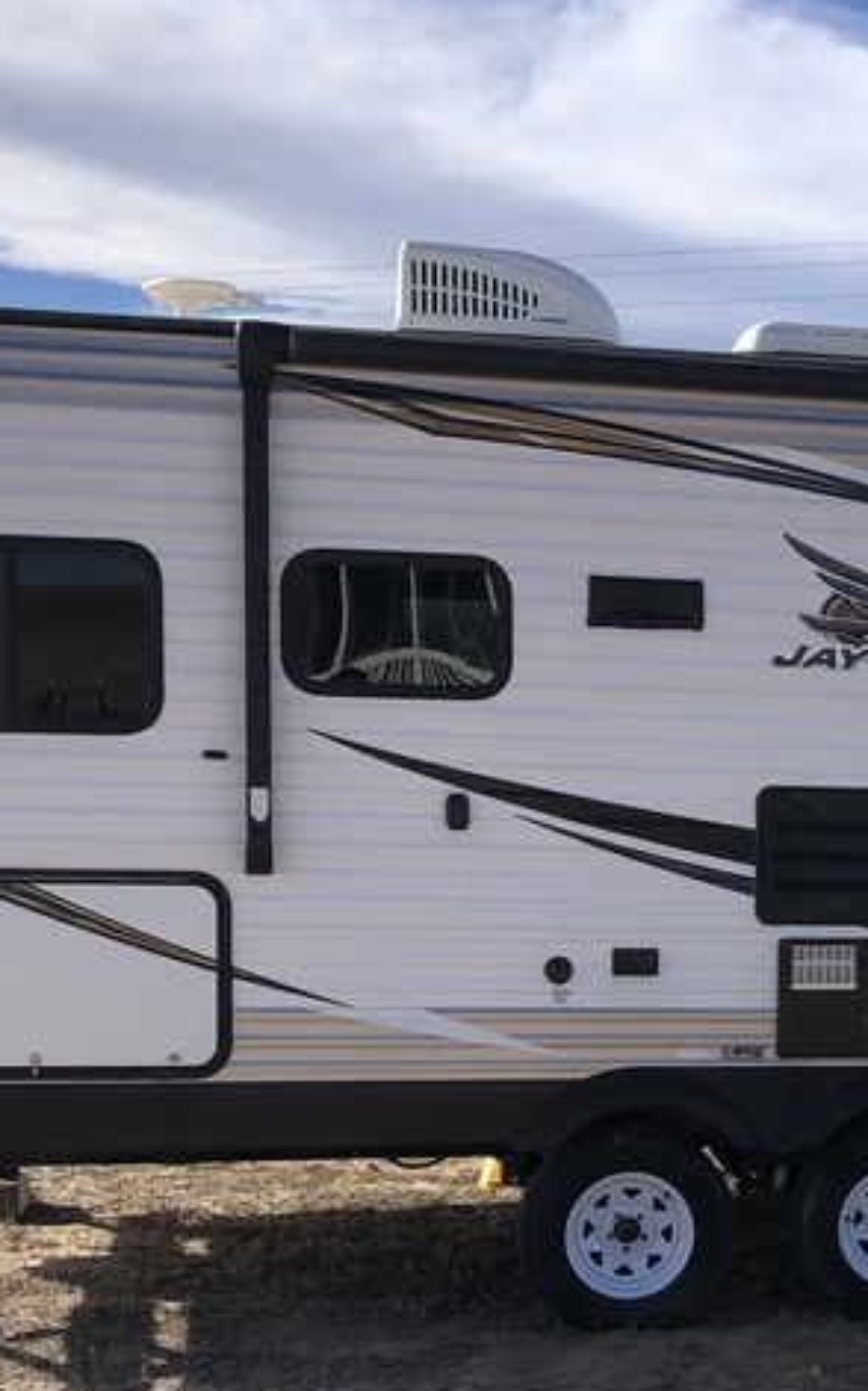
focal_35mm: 63
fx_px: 2387
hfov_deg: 19.8
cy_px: 983
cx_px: 933
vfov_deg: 32.1
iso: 20
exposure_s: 1/1799
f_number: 1.8
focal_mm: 3.99
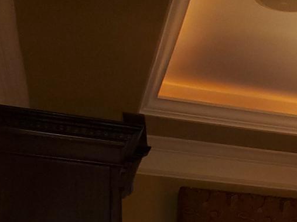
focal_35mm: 105
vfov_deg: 12.6
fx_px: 901
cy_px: 425
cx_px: 535
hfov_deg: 15.9
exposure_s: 1/30
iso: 125
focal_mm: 4.3
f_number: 2.4
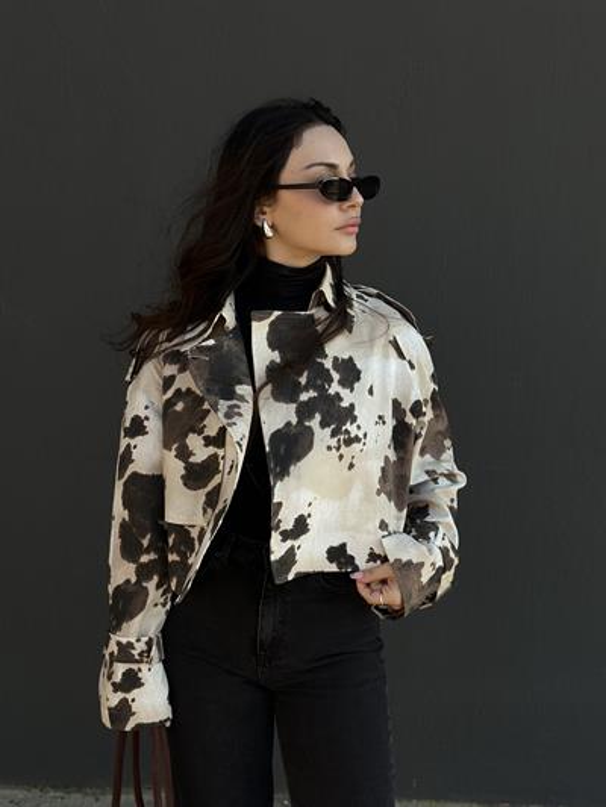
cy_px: 404
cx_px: 303
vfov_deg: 39.6
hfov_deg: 30.3
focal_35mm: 48
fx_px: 1120
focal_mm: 6.86
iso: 80
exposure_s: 1/1414
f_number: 1.78
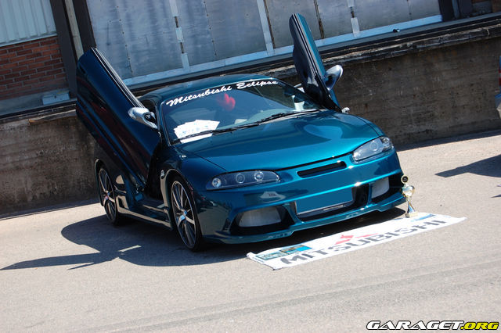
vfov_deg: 16.5
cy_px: 166
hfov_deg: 24.6
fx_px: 1147
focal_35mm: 82
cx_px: 250
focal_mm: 55
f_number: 8
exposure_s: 1/250
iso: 200
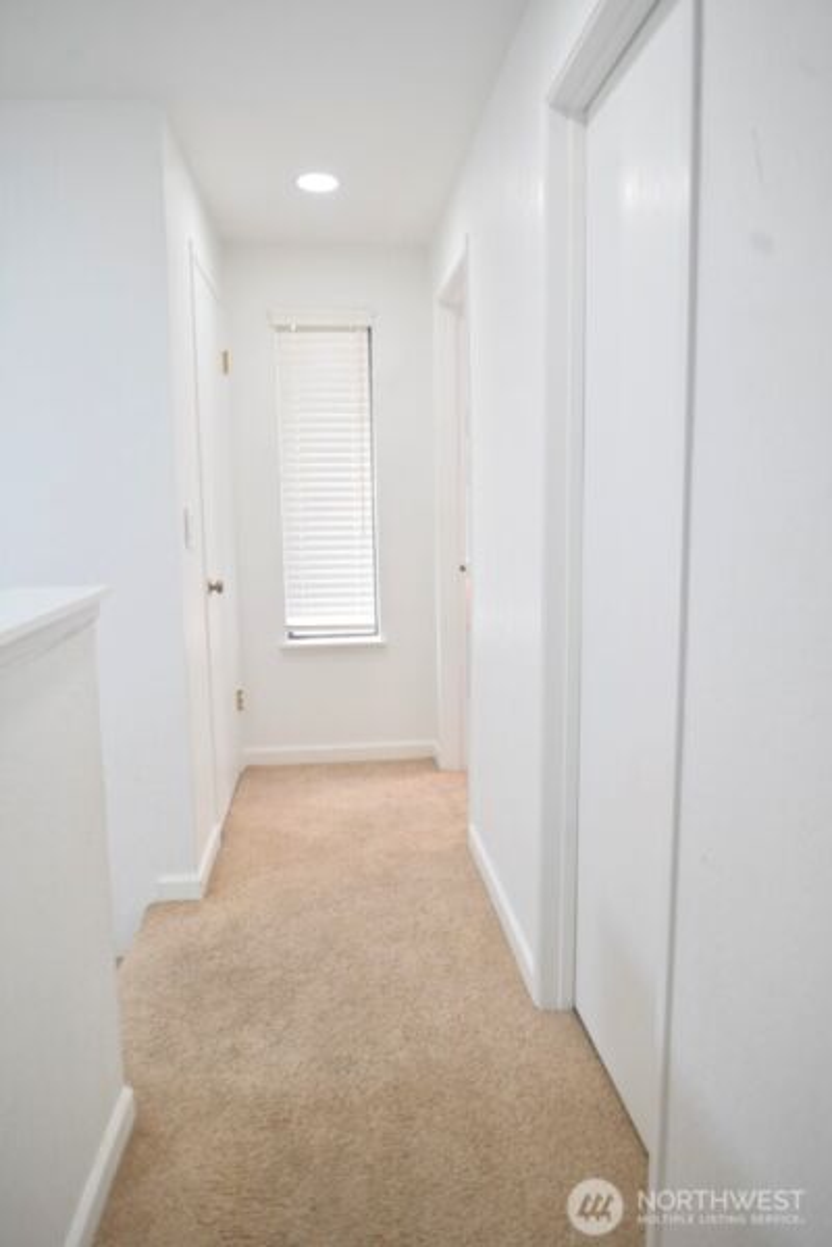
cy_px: 624
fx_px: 832
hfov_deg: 53.1
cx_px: 416
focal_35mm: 24
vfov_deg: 73.7
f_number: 3.5
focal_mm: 24
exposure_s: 1/160
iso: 1600
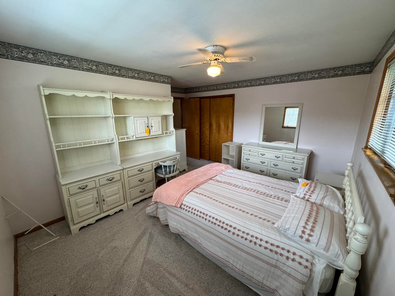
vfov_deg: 85.7
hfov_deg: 102.1
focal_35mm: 14
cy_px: 148
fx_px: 160
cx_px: 198
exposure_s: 1/120
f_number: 2.2
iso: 320
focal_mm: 2.22
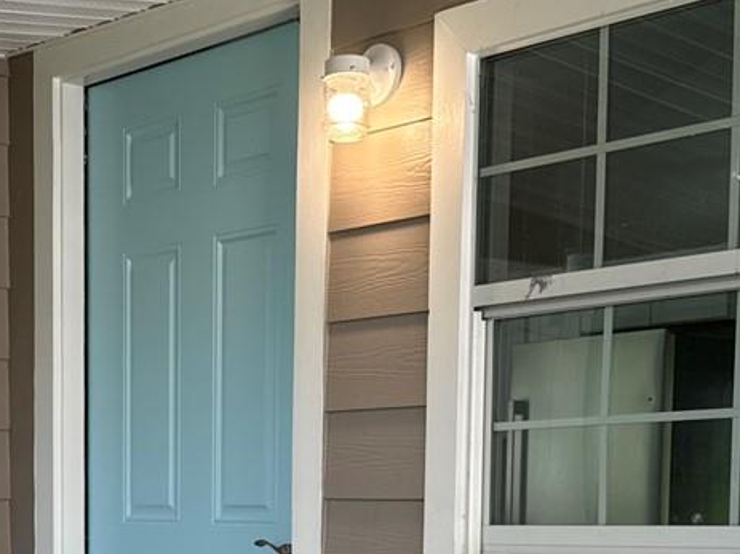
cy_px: 624
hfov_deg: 23.3
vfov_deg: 17.1
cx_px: 184
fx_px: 1774
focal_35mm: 83
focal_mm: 6.76
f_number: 1.78
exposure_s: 1/136
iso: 50
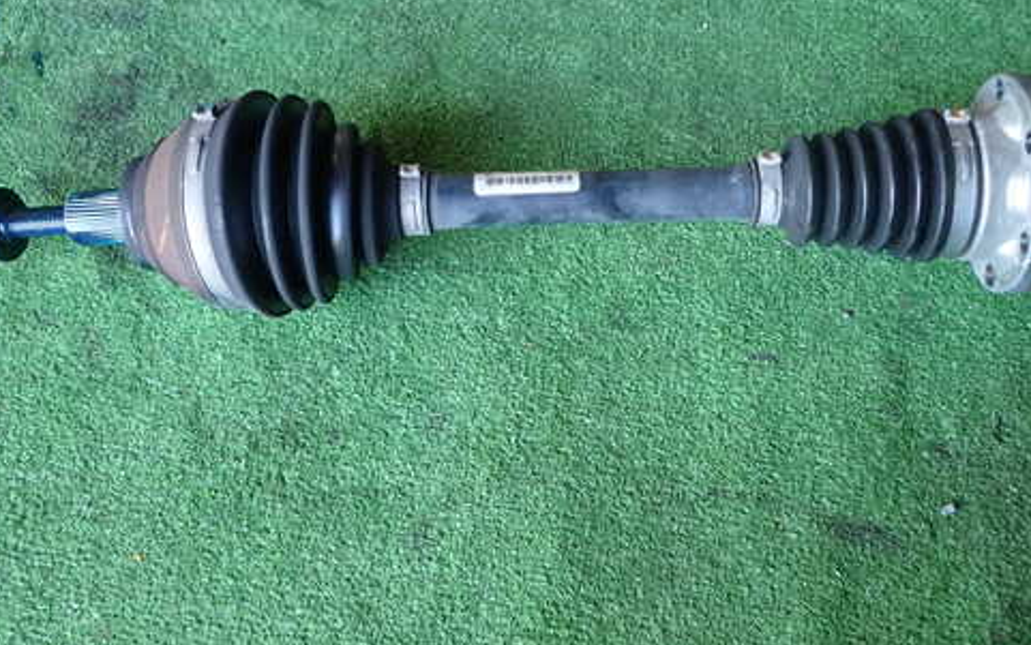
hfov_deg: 52.7
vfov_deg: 34.4
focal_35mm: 37
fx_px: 1040
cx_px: 549
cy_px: 259
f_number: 2.2
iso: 200
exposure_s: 1/50
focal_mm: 5.05
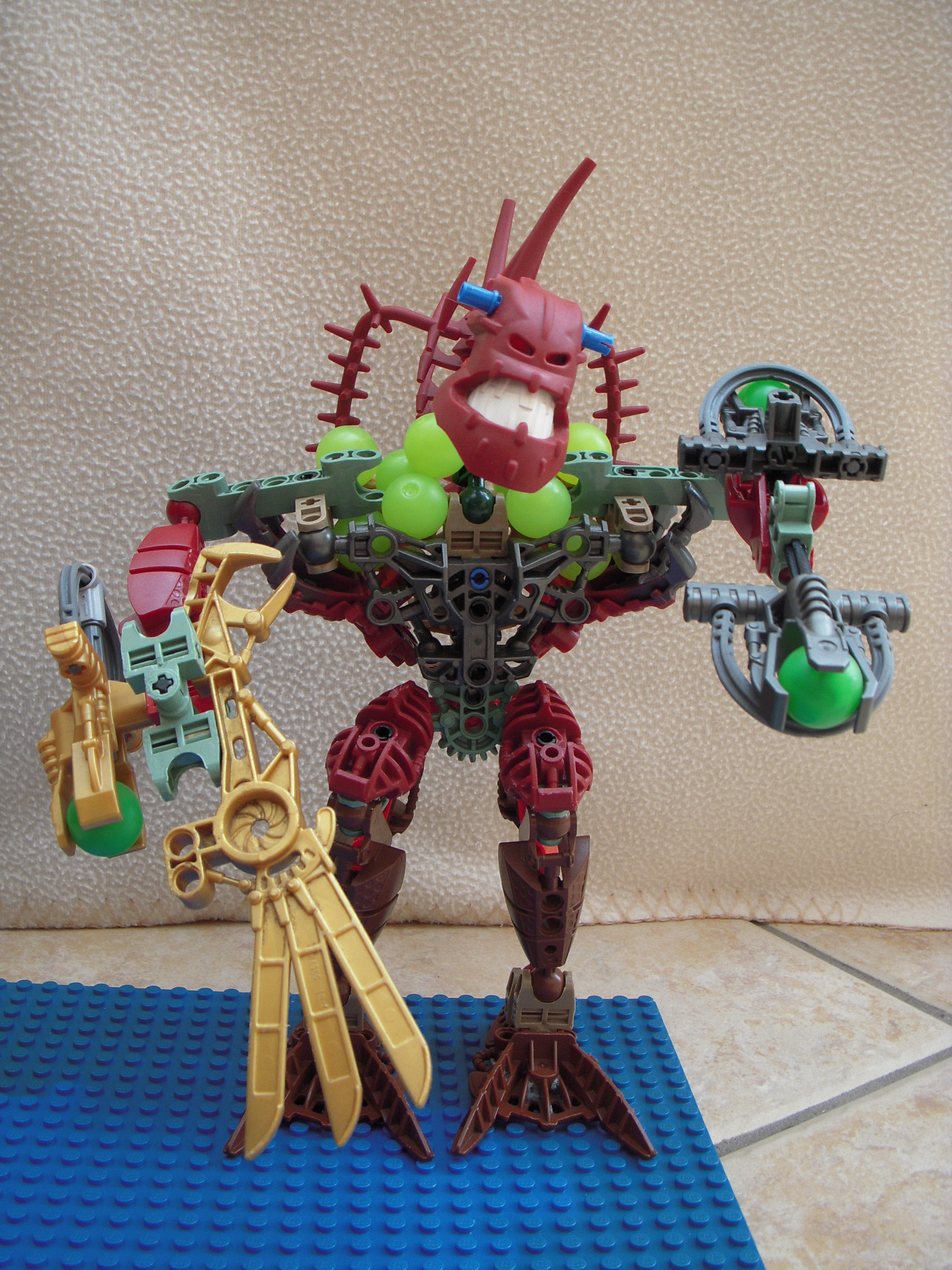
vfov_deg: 49.0
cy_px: 635
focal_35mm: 38
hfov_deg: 37.7
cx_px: 476
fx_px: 1393
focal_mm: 6.3
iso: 100
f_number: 3.3
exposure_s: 1/40
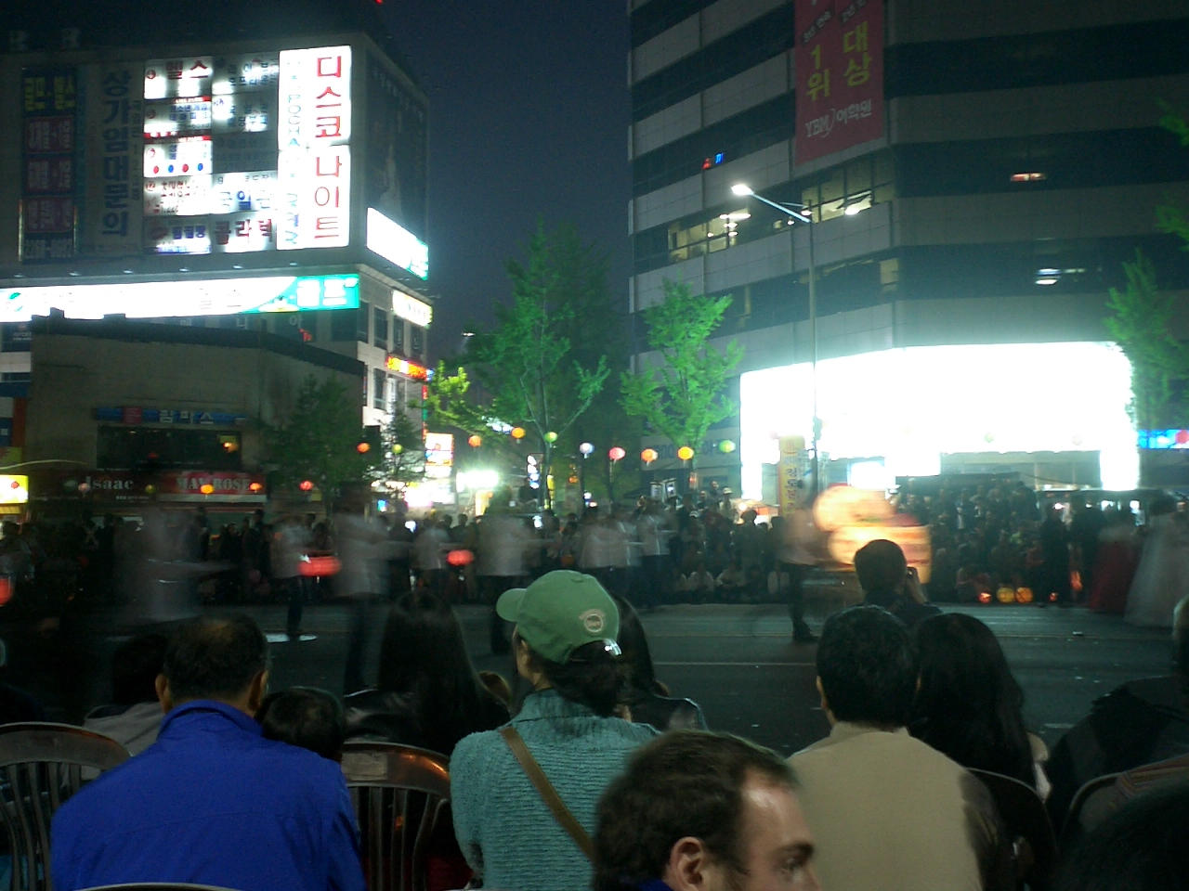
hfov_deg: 50.1
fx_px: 1271
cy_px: 446
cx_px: 594
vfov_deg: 38.7
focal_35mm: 37
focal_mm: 5.6
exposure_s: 1/3.33
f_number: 3.5
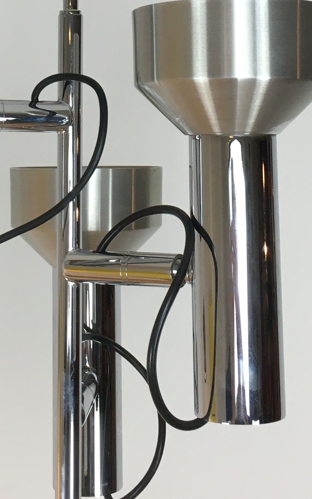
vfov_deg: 25.1
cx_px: 94
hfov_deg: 16.5
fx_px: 1074
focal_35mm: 79
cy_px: 22
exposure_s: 1/33
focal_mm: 4.15
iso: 40
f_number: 2.2
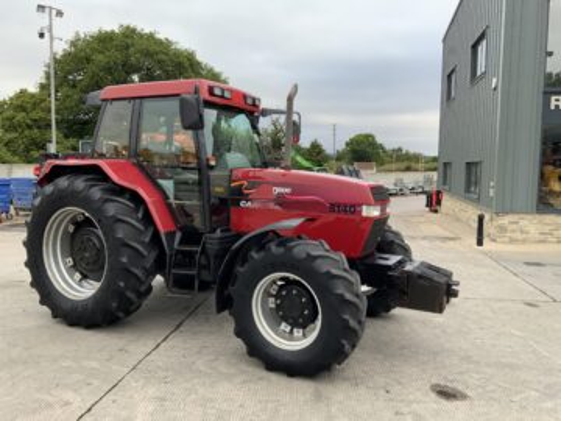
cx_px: 280
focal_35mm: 29
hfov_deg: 61.7
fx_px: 470
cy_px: 210
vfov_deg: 48.2
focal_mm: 3
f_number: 1.8
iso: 16
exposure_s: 1/124
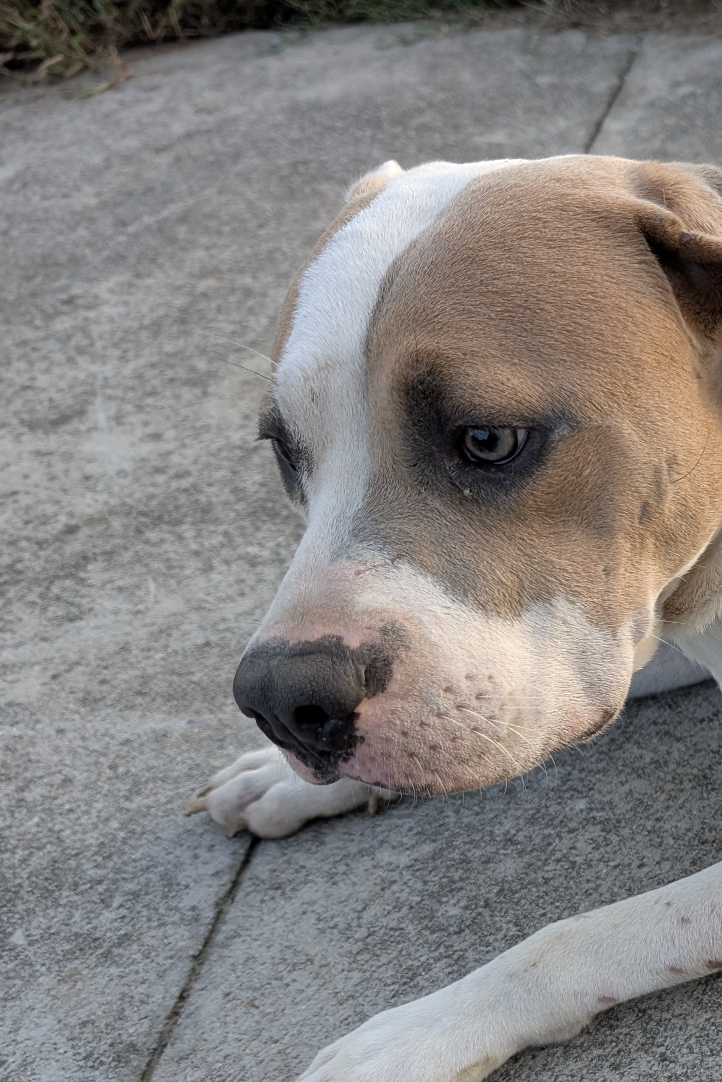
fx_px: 1504
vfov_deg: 39.2
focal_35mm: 50
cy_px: 719
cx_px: 930
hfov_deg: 23.9
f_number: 1.68
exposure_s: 1/345
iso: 78
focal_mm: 6.9
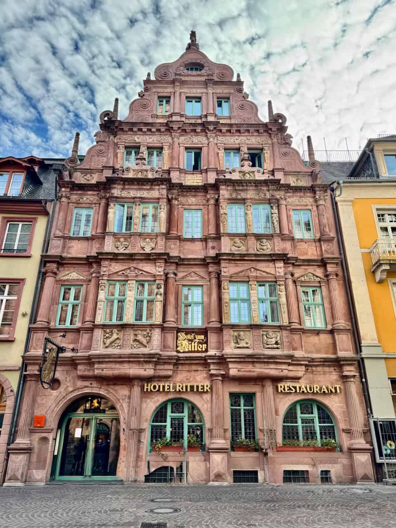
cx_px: 198
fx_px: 366
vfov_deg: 71.6
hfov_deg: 56.8
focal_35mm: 24
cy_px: 264
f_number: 1.8
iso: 80
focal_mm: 6.8
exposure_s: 1/912
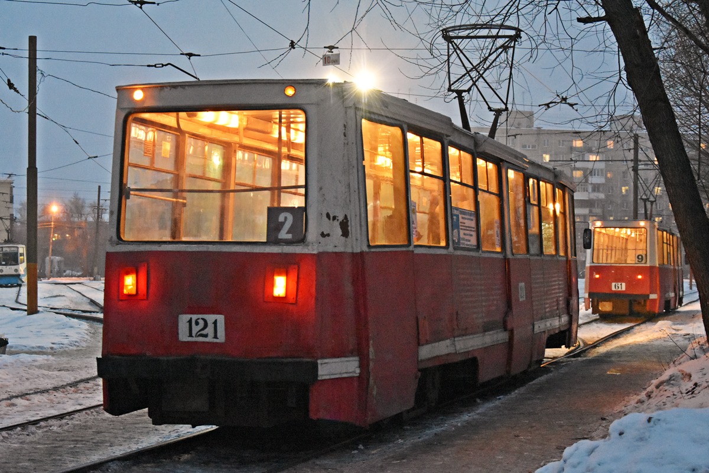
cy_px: 236
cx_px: 354
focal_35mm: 68
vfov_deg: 20.2
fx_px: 1329
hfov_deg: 29.9
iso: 6400
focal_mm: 45
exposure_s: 1/60
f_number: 4.8
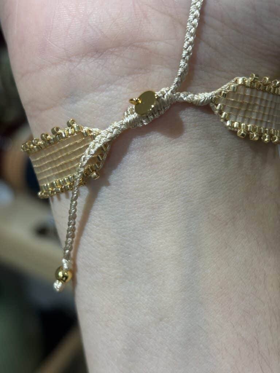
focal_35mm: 52
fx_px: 561
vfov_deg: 36.8
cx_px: 140
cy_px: 186
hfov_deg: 28.0
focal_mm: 5.96
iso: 50
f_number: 1.6
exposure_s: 1/100
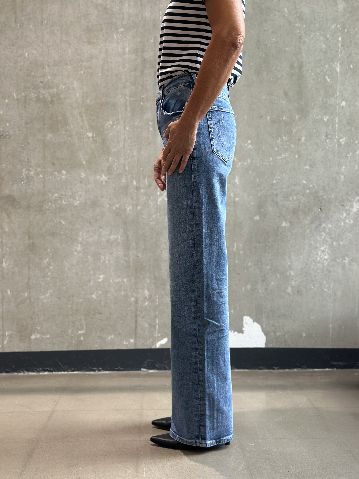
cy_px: 240
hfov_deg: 30.3
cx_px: 180
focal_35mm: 48
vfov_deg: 39.7
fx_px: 664
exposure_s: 1/121
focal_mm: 6.86
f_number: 1.78
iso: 100
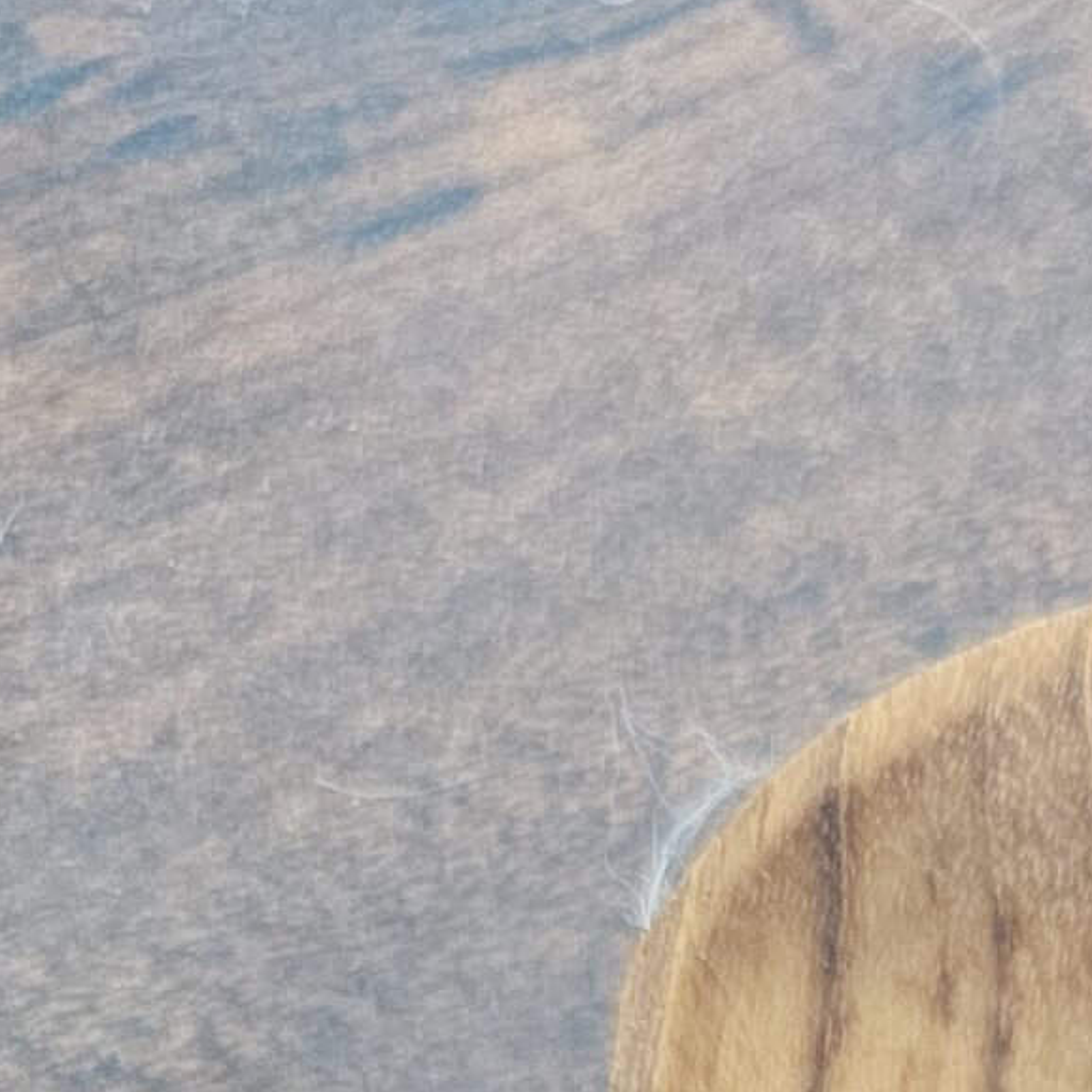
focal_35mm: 90
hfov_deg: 17.7
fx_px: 3212
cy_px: 2335
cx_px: 1527
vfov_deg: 14.9
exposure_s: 1/60
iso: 640
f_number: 1.7
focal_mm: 6.3
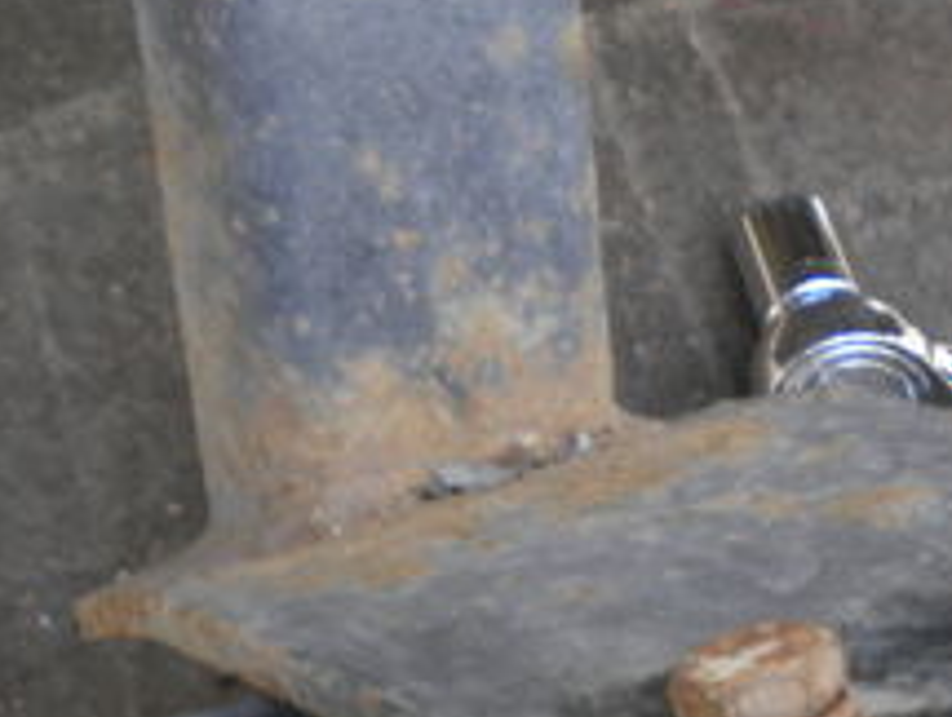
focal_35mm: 104
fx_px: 2865
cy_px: 717
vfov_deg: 14.1
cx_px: 1089
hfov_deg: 18.1
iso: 80
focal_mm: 6.3
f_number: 3.1
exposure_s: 1/38.2
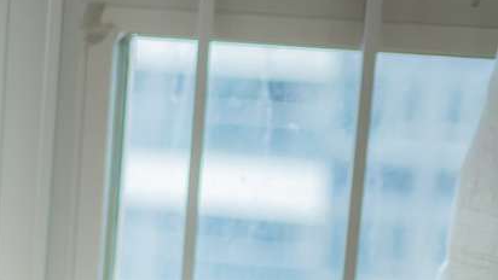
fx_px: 2113
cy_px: 100
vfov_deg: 7.6
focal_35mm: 160
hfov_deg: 11.7
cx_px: -579
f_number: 1.8
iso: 1000
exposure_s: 1/160
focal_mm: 35
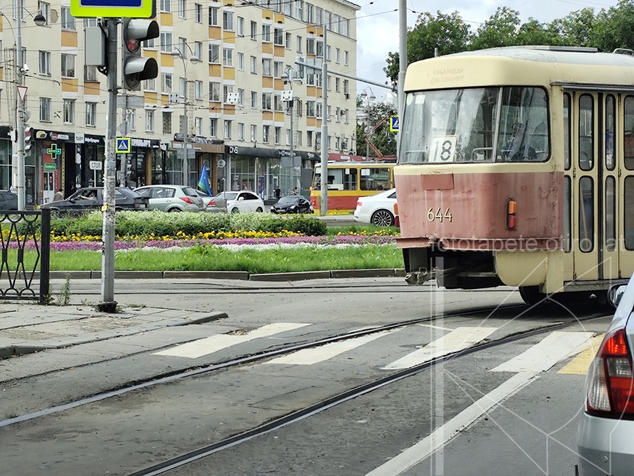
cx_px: 317
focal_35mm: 93
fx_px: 1703
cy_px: 238
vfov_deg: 15.9
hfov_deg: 21.1
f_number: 1.65
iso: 50
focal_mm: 6.19
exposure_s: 1/528
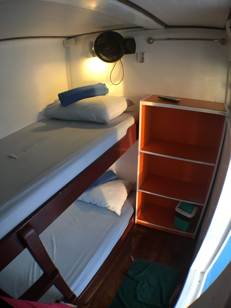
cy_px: 154
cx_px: 116
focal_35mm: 29
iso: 64
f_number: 2.2
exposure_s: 1/33
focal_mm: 4.15
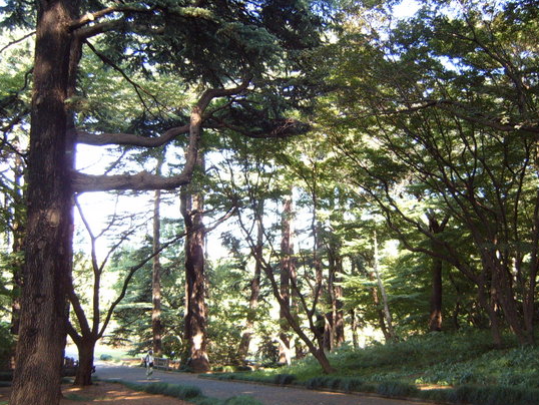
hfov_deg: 42.9
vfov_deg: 32.9
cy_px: 208
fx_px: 685
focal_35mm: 44
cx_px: 297
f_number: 2.9
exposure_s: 1/60
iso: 141
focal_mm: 6.2
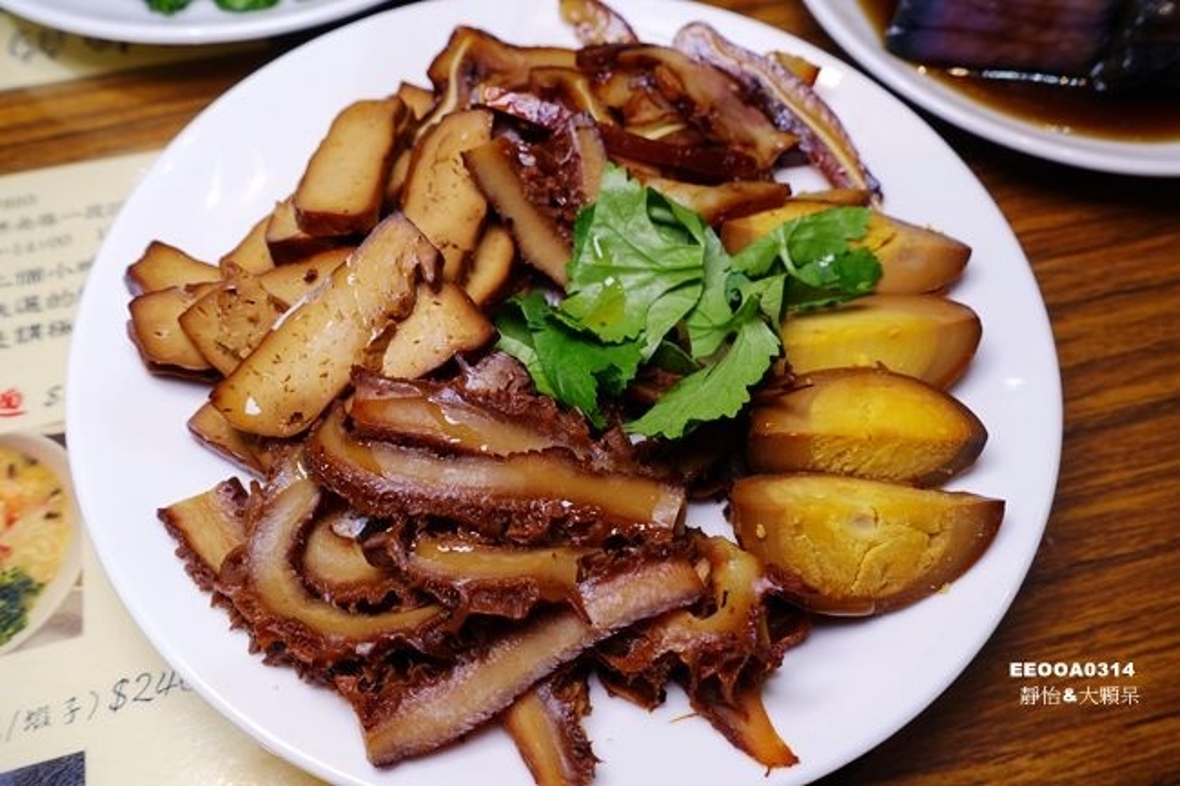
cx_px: 590
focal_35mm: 27
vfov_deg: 47.9
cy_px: 393
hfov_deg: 67.4
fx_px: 885
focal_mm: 10.07
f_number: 4
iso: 125
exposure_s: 1/80
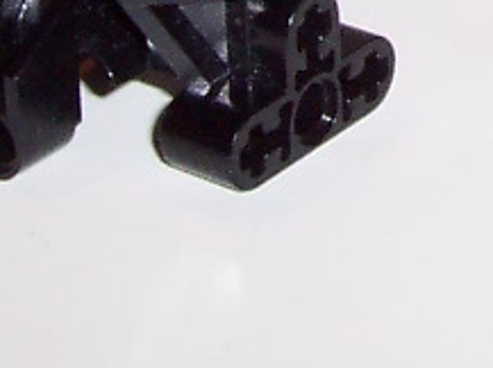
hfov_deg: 9.5
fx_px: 2915
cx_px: 688
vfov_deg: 7.0
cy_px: -345
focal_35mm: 205
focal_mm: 5.6
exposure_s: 1/60
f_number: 2.8
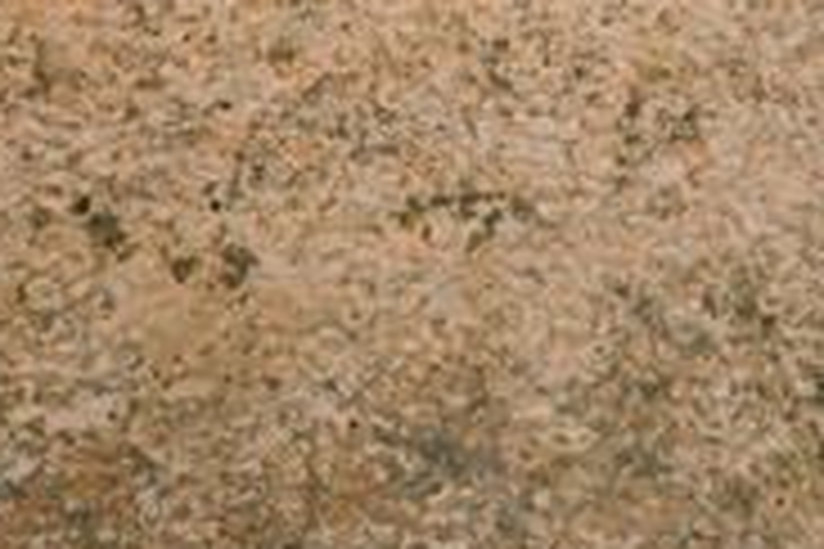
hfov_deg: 16.9
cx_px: 572
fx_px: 2769
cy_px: -396
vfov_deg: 10.7
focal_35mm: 121
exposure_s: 1/125
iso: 80
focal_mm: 34
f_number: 4
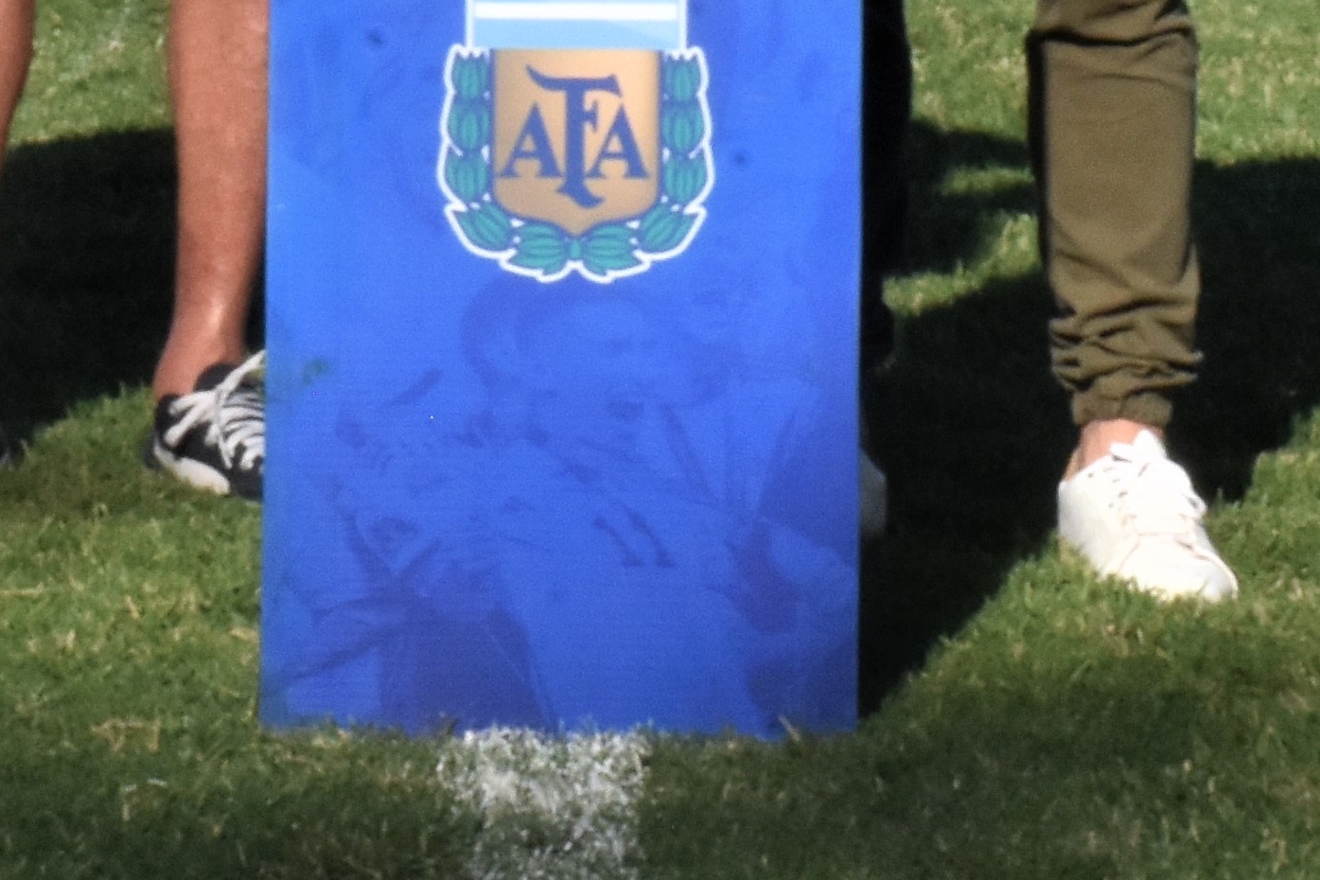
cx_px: 634
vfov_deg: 4.2
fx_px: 12026
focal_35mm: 328
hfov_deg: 6.3
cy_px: -551
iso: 1000
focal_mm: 56
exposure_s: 1/250
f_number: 32
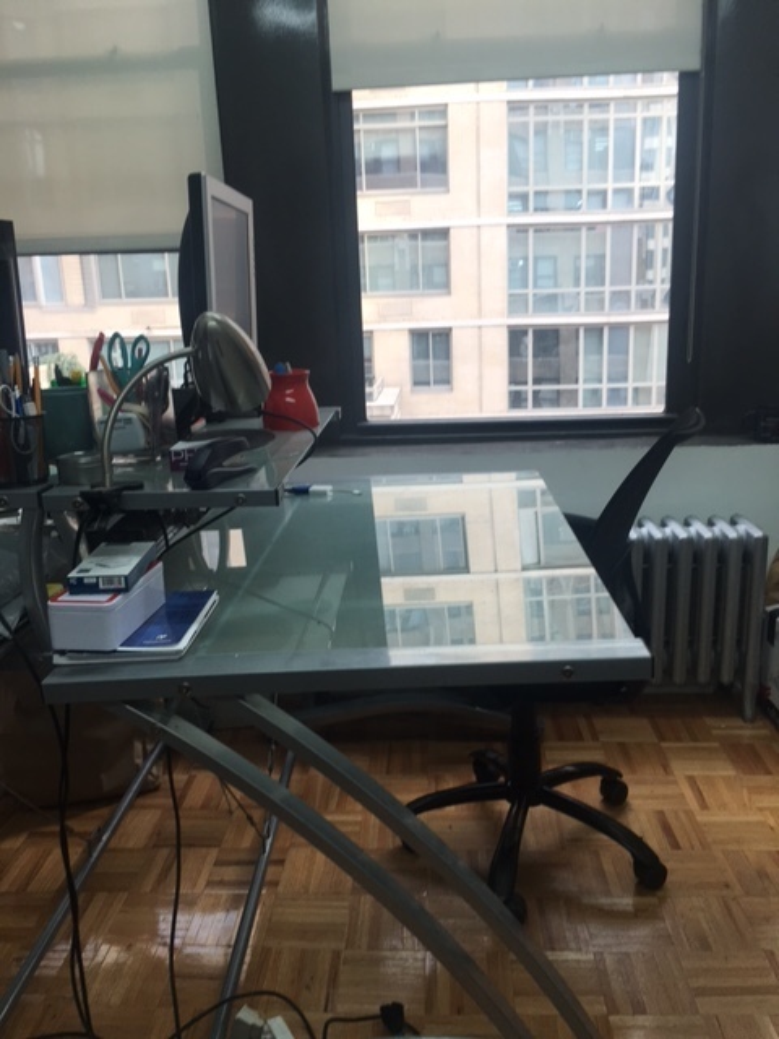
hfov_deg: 48.2
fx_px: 870
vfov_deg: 61.7
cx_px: 390
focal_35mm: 29
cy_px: 520
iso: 32
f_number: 2.2
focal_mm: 4.15
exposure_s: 1/60
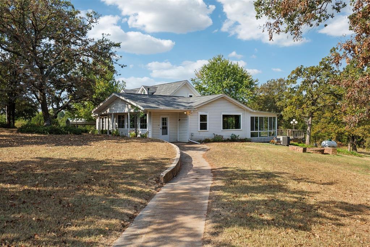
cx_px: 185
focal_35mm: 30
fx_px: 308
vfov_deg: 43.6
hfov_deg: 61.9
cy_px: 124
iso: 200
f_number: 7.1
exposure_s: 1/1600
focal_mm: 20
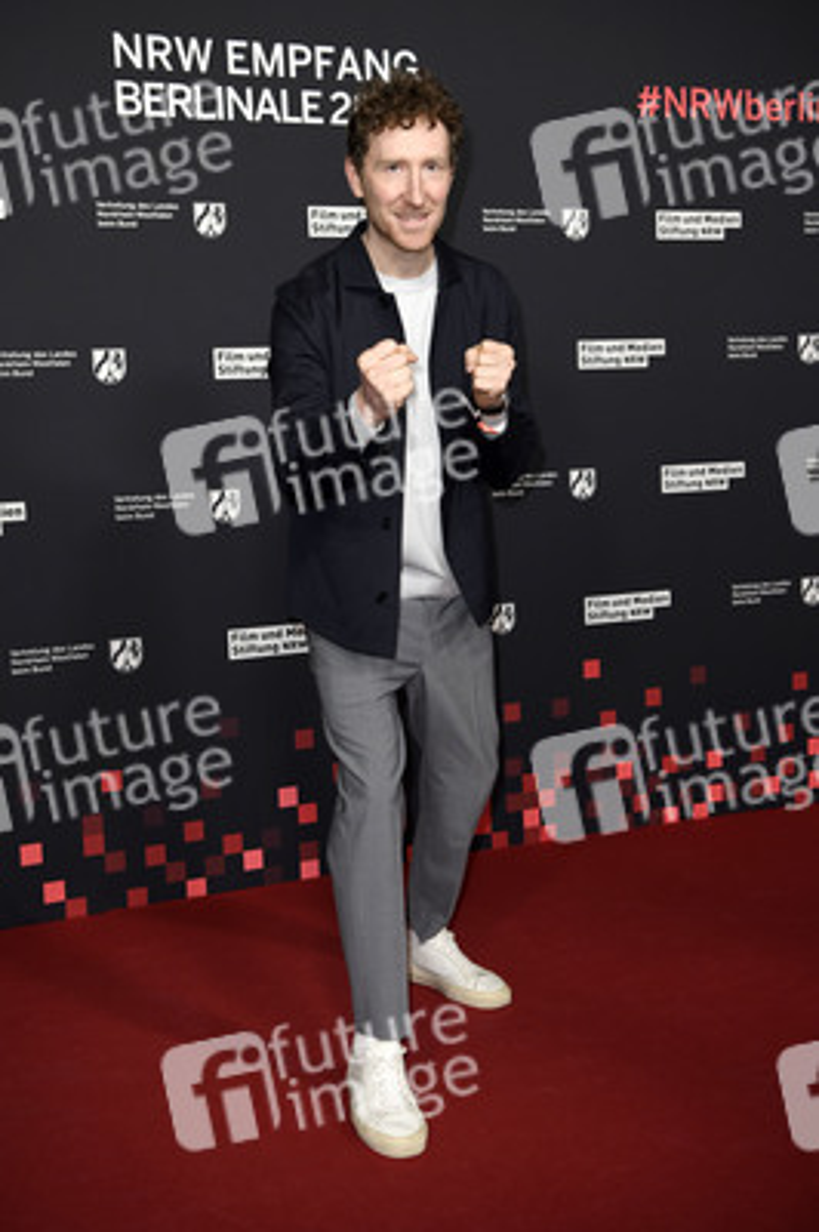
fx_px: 1436
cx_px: 410
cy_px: 616
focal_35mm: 42
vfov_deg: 46.4
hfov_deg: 31.8
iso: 800
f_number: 4
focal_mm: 42
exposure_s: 1/250
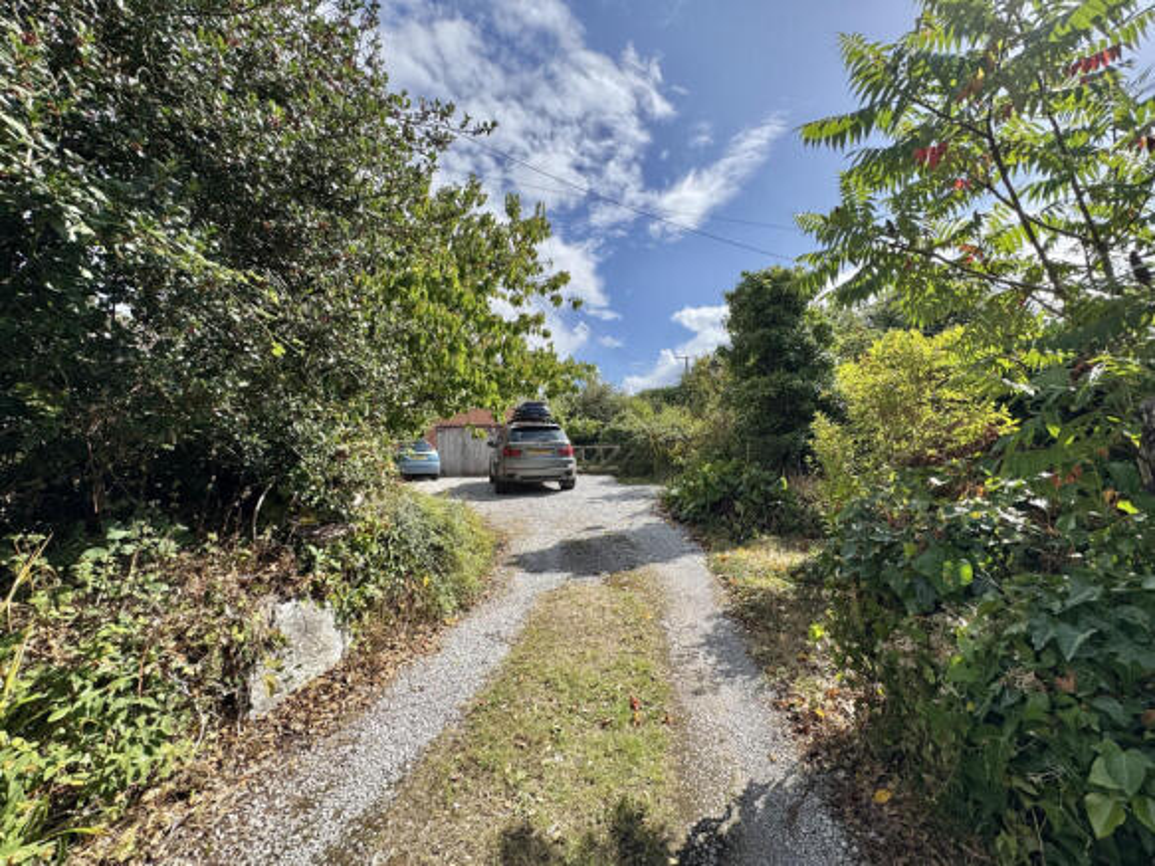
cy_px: 433
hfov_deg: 102.1
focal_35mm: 14
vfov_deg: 85.7
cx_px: 578
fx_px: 467
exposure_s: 1/1567
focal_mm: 2.22
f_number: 2.2
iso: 40
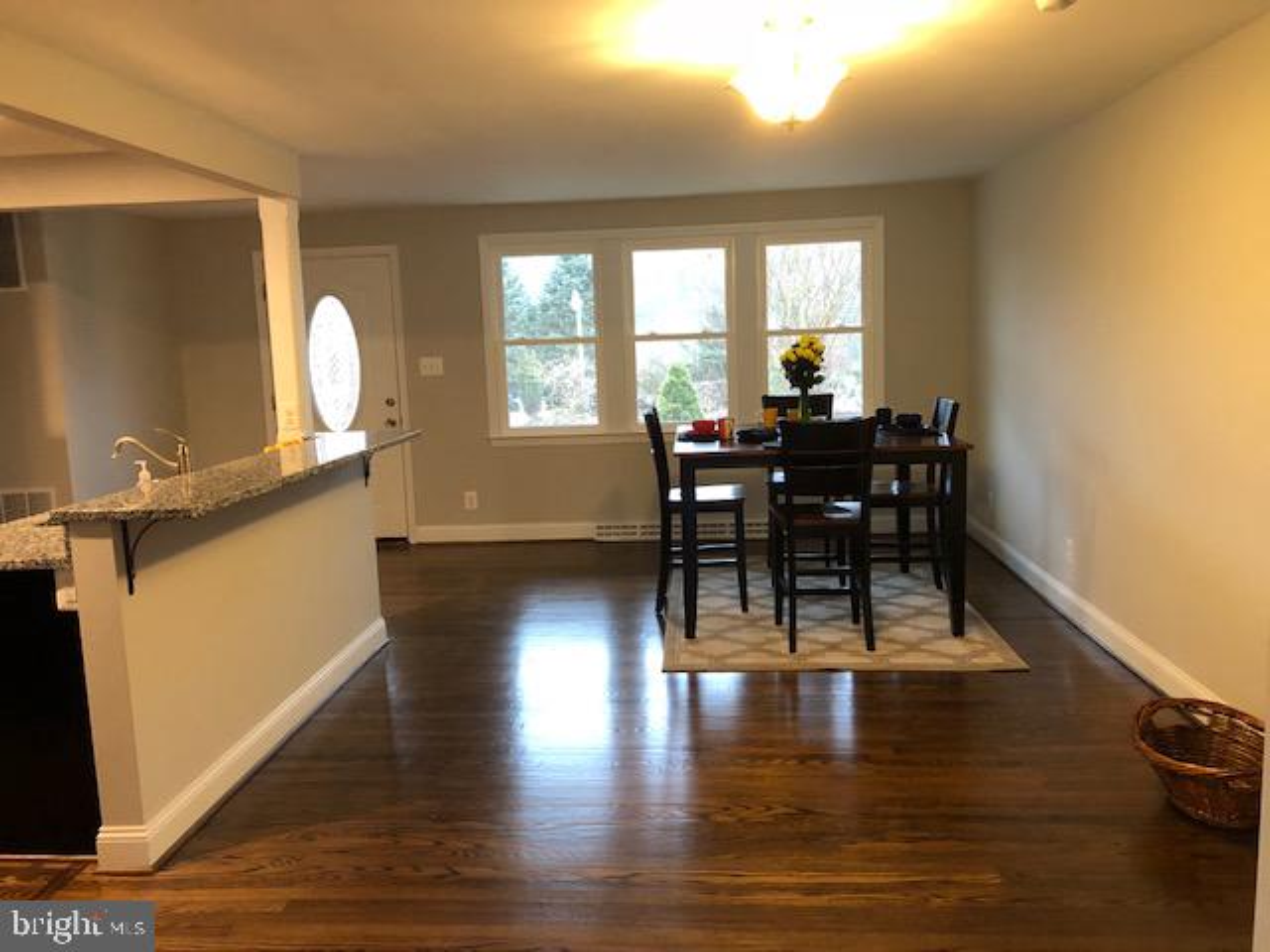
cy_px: 476
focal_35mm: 28
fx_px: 1027
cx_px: 635
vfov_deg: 49.7
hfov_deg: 63.4
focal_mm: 3.99
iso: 100
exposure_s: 1/13
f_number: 1.8
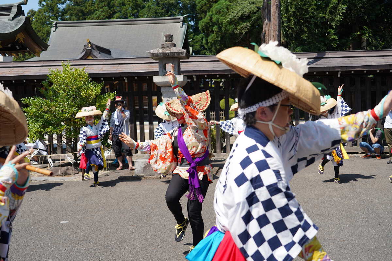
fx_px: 468
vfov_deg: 31.2
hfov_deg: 45.4
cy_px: 130
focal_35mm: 43
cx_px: 196
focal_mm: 43
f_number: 4.5
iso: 100
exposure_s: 1/640
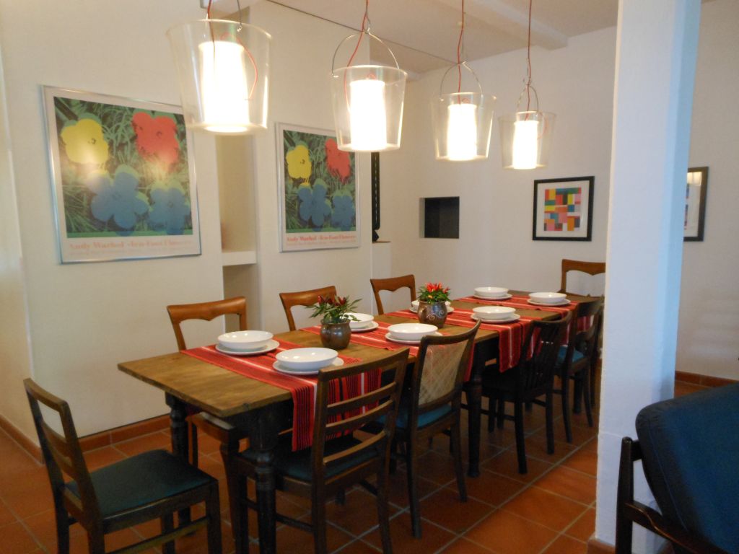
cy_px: 277
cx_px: 370
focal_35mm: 25
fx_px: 534
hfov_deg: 69.4
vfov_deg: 54.9
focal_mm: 4.5
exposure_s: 1/30
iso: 400
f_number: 3.2
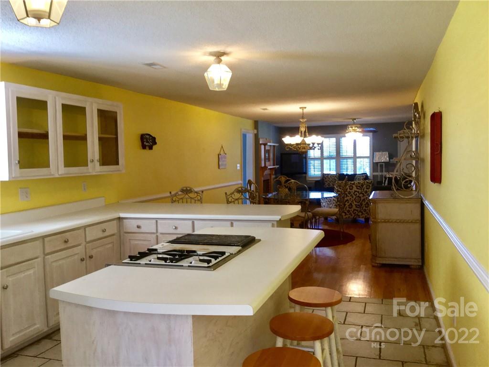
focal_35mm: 31
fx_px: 438
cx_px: 244
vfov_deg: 45.4
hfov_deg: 58.4
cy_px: 184
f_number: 2.4
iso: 50
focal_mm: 3.3
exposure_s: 1/30
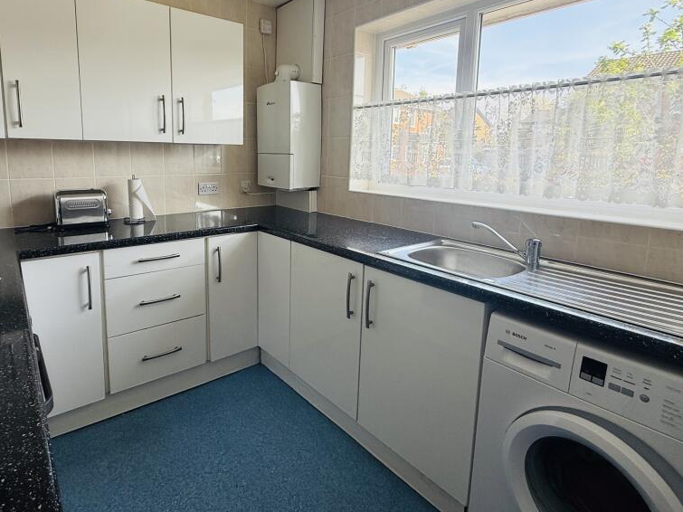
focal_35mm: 19
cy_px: 207
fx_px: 375
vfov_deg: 68.1
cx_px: 289
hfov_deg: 84.1
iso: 64
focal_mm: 2.22
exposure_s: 1/166
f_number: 2.2
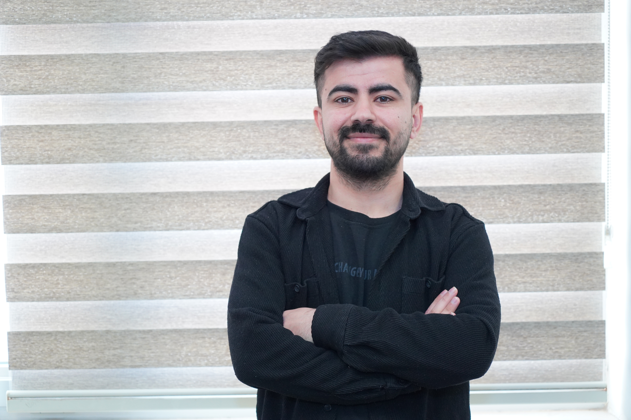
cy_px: 210
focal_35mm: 65
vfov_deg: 20.9
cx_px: 316
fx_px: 1139
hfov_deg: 31.0
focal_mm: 65
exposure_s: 1/160
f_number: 4
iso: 3200
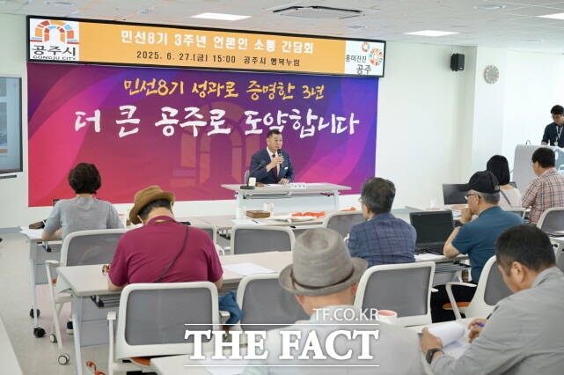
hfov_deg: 42.8
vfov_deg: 29.2
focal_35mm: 46
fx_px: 720
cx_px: 282
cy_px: 188
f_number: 5.6
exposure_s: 1/250
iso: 1600
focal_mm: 46
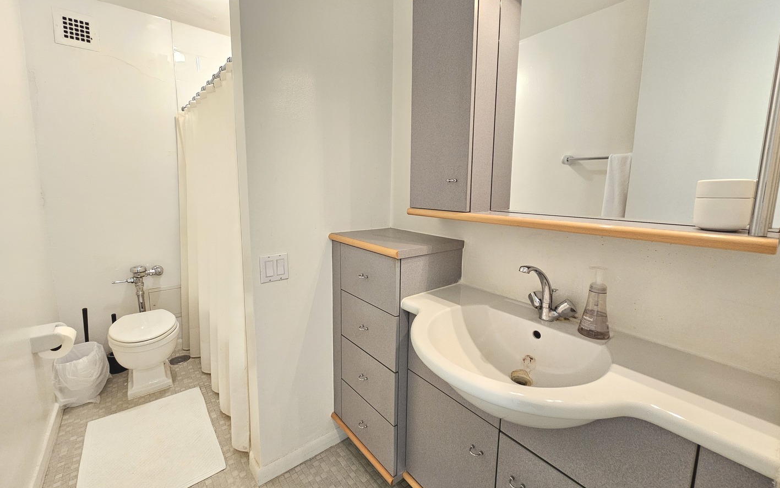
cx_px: 388
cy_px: 235
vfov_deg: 78.6
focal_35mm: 14
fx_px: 298
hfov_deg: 105.3
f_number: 2.2
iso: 320
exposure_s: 1/60
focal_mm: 2.2
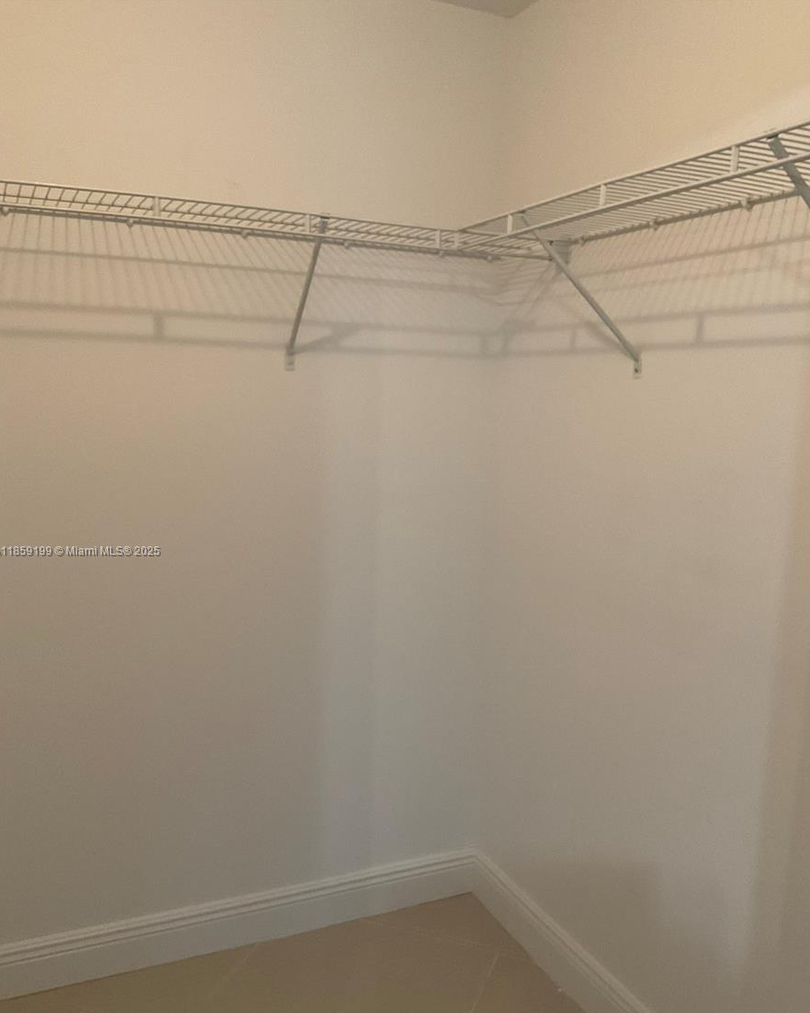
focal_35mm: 31
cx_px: 406
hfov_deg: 47.1
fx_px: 929
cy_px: 552
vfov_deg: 57.1
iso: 125
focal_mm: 3
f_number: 1.8
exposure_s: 1/60
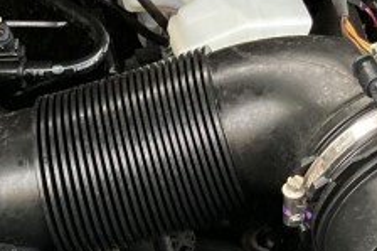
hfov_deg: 14.3
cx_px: -202
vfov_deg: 9.8
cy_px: 450
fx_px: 1392
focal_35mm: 133
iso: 100
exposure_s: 1/60
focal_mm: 3.99
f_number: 1.8
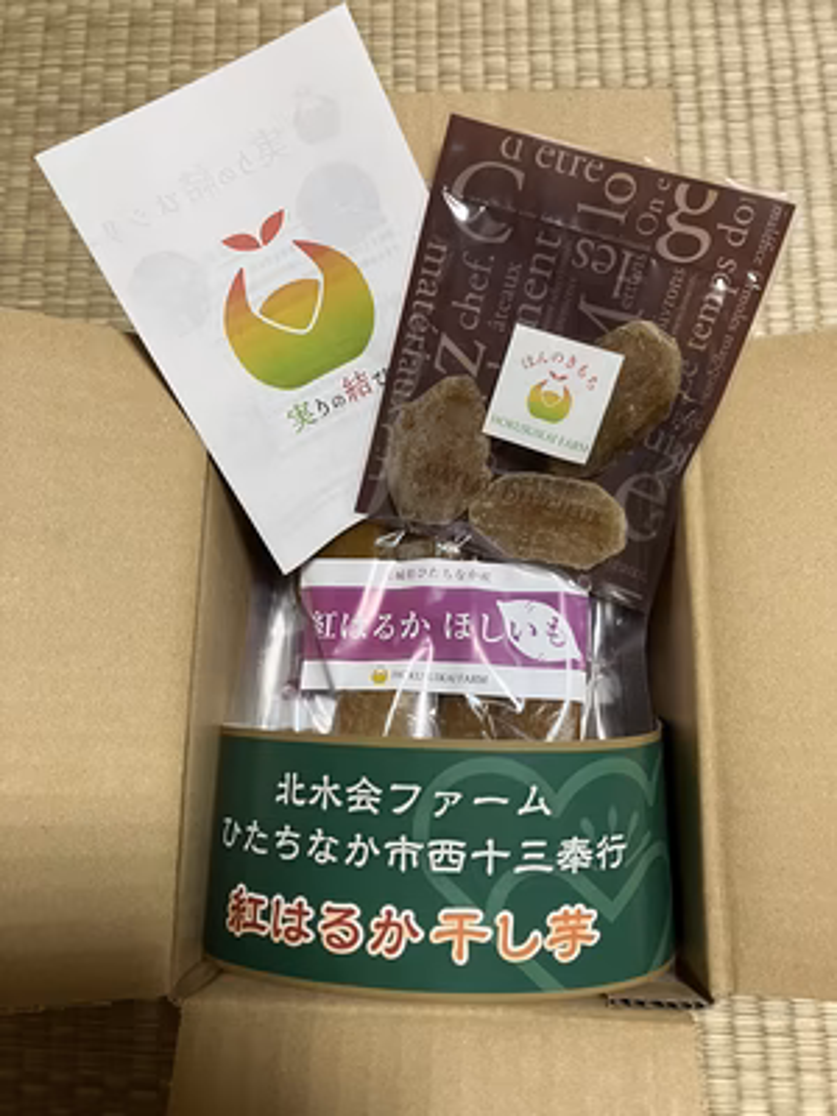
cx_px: 418
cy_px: 558
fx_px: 903
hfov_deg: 49.7
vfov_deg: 63.4
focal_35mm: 28
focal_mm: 3.99
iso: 100
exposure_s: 1/60
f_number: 1.8
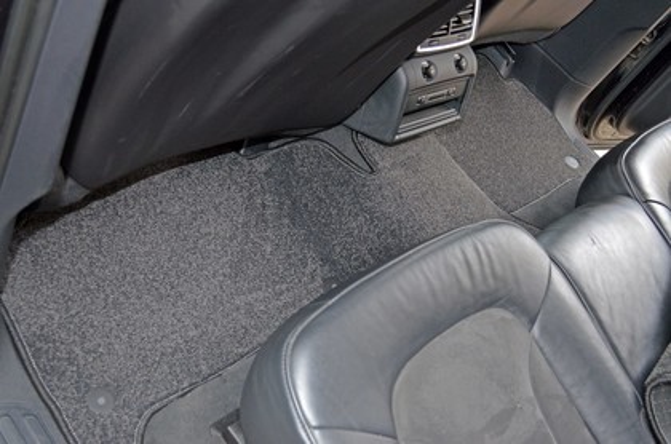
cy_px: 222
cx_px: 336
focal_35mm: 39
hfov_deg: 49.6
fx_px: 725
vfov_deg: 34.0
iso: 1100
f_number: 4.2
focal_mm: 26
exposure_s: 1/60
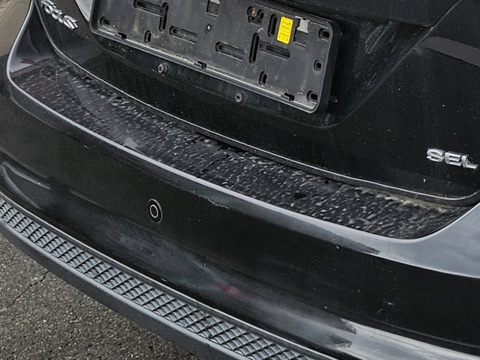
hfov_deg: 16.9
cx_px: 809
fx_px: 1387
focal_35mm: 100
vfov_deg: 14.7
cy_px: 51
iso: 40
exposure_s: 1/470
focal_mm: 5.4
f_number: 1.8
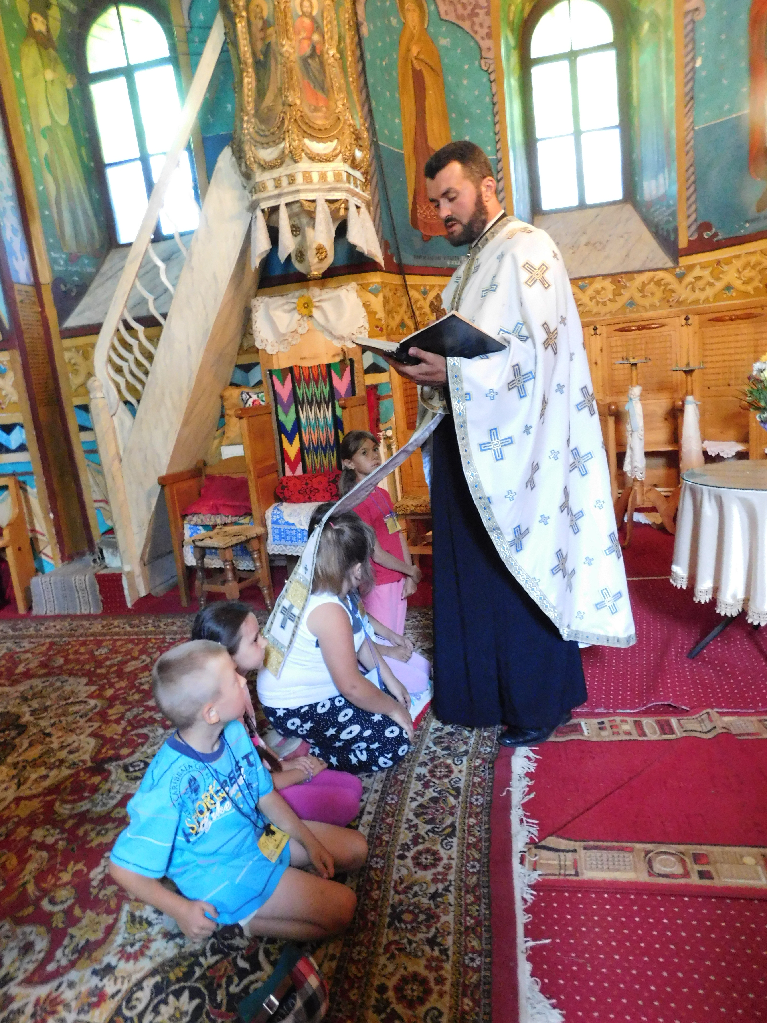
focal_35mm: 23
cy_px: 512
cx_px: 384
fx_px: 679
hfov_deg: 58.9
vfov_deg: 73.9
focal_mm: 4
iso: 800
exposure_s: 1/8
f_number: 3
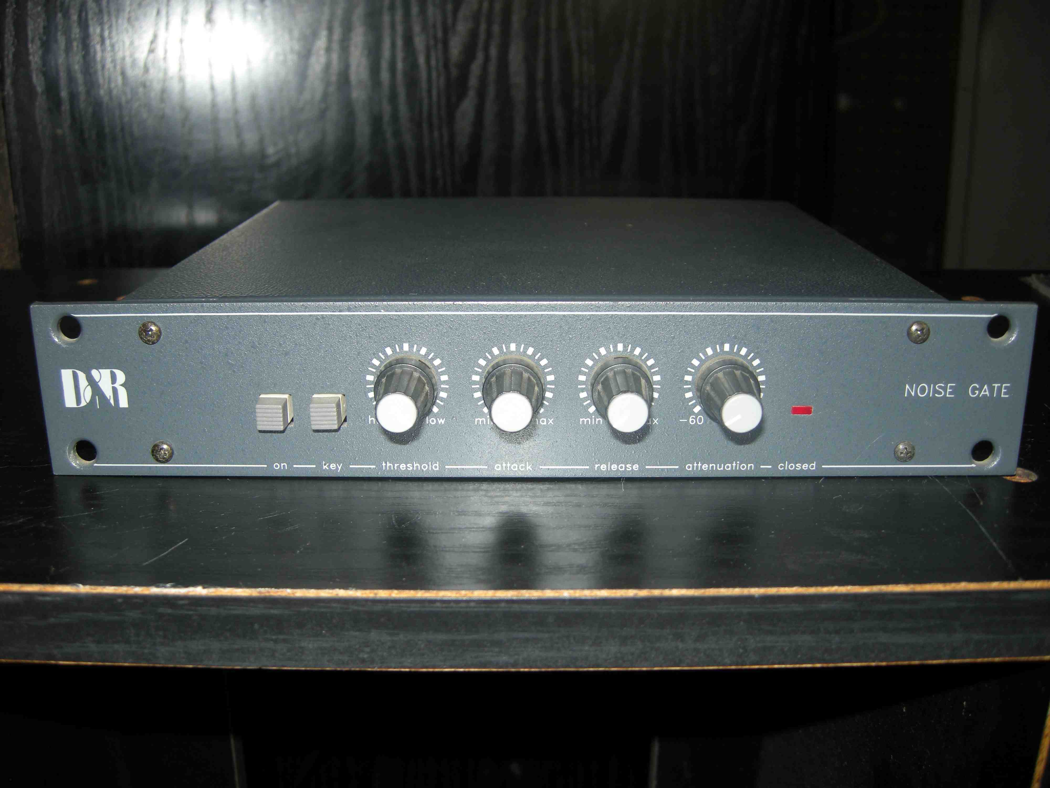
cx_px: 525
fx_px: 1062
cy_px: 394
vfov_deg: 40.7
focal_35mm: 35
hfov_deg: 52.6
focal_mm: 7.5
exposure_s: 1/60
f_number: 2.7
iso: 64
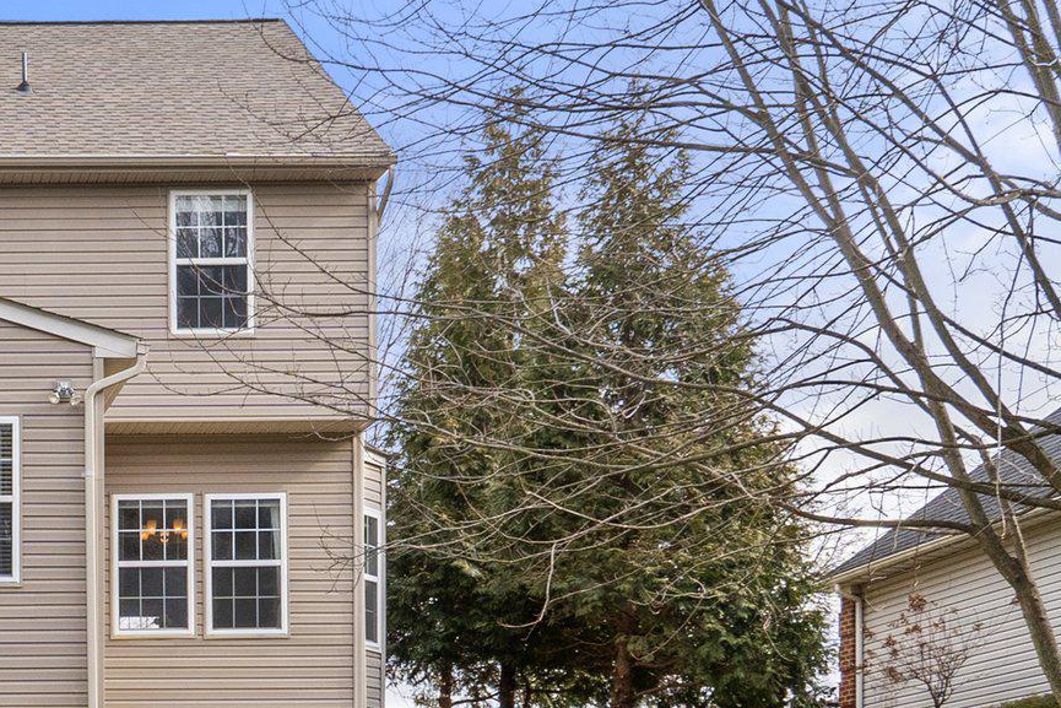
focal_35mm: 71
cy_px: 613
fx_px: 2093
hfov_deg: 25.7
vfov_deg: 18.9
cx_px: -184
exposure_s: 1/320
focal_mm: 20
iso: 400
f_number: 8
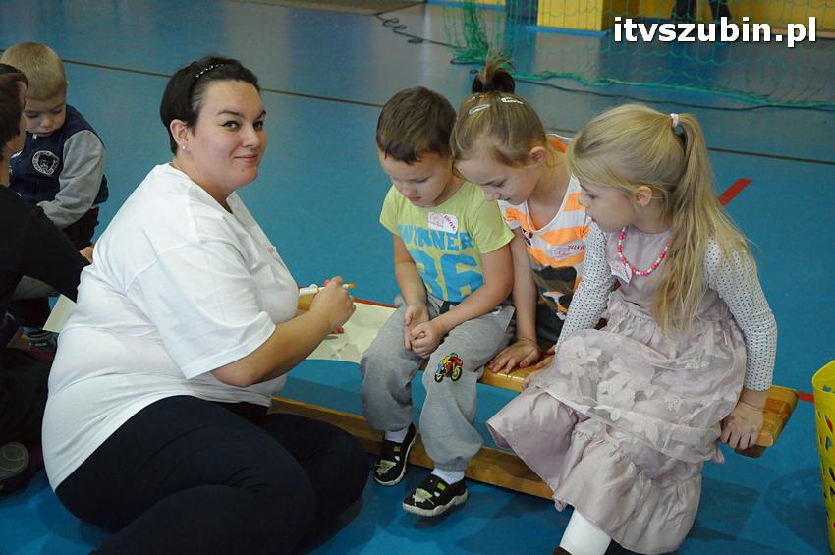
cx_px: 418
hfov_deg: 35.1
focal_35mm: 57
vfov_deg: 23.7
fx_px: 1321
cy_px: 278
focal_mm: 38
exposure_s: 1/100
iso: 3200
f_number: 5.6
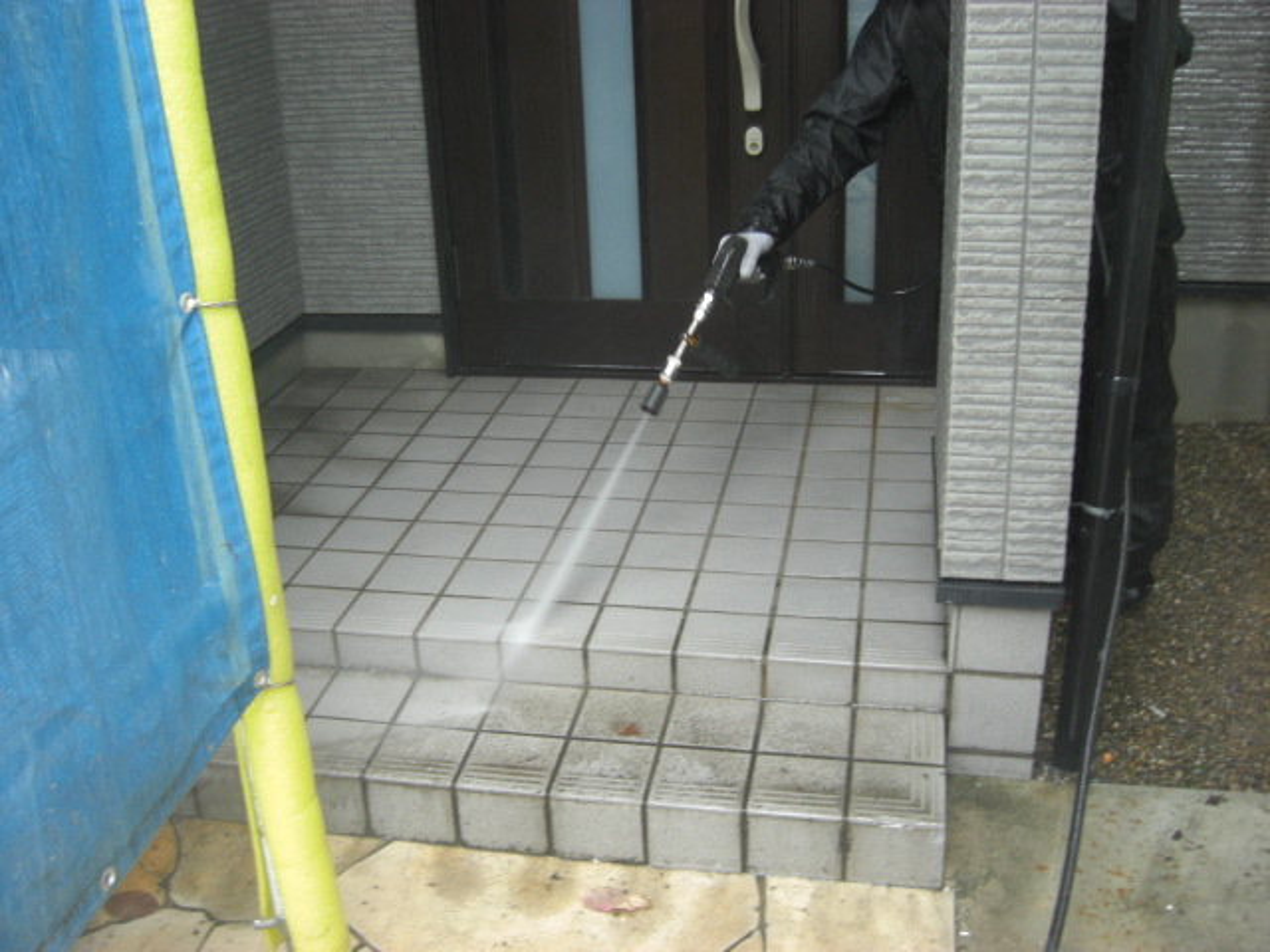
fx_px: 1394
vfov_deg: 37.7
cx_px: 635
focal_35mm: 38
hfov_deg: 49.0
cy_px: 476
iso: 200
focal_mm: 7.9
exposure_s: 1/125
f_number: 2.8
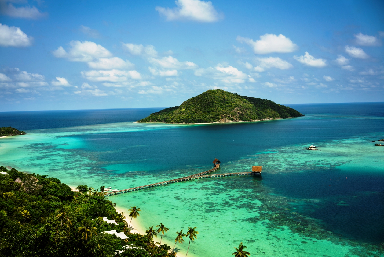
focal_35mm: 35
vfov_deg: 37.9
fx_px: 373
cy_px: 128
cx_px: 192
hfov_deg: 54.4
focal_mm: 35
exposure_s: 1/125
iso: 100
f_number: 11
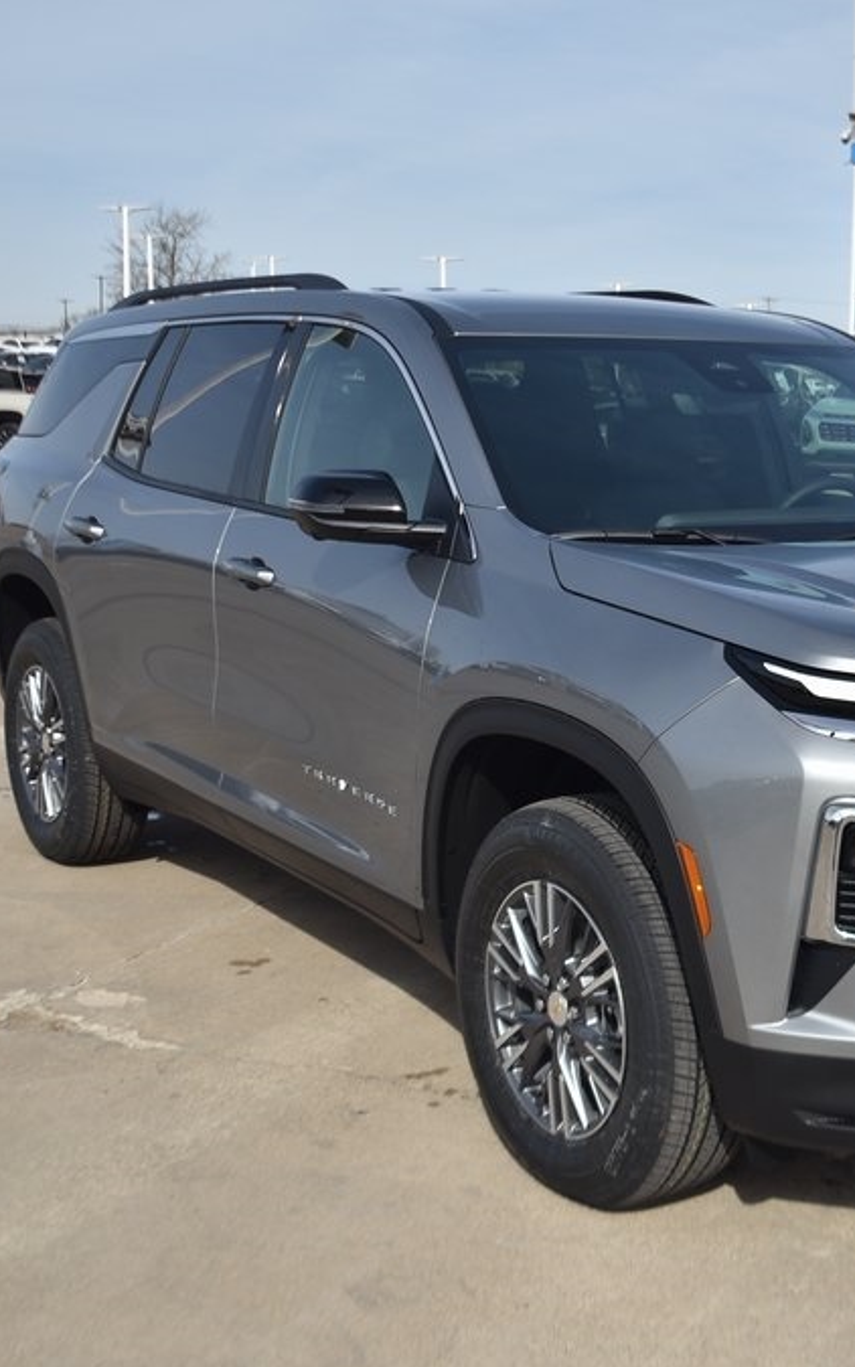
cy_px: 689
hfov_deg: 24.7
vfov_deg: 39.6
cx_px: 755
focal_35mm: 51
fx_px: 1901
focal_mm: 22
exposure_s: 1/1000
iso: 100
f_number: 4.5
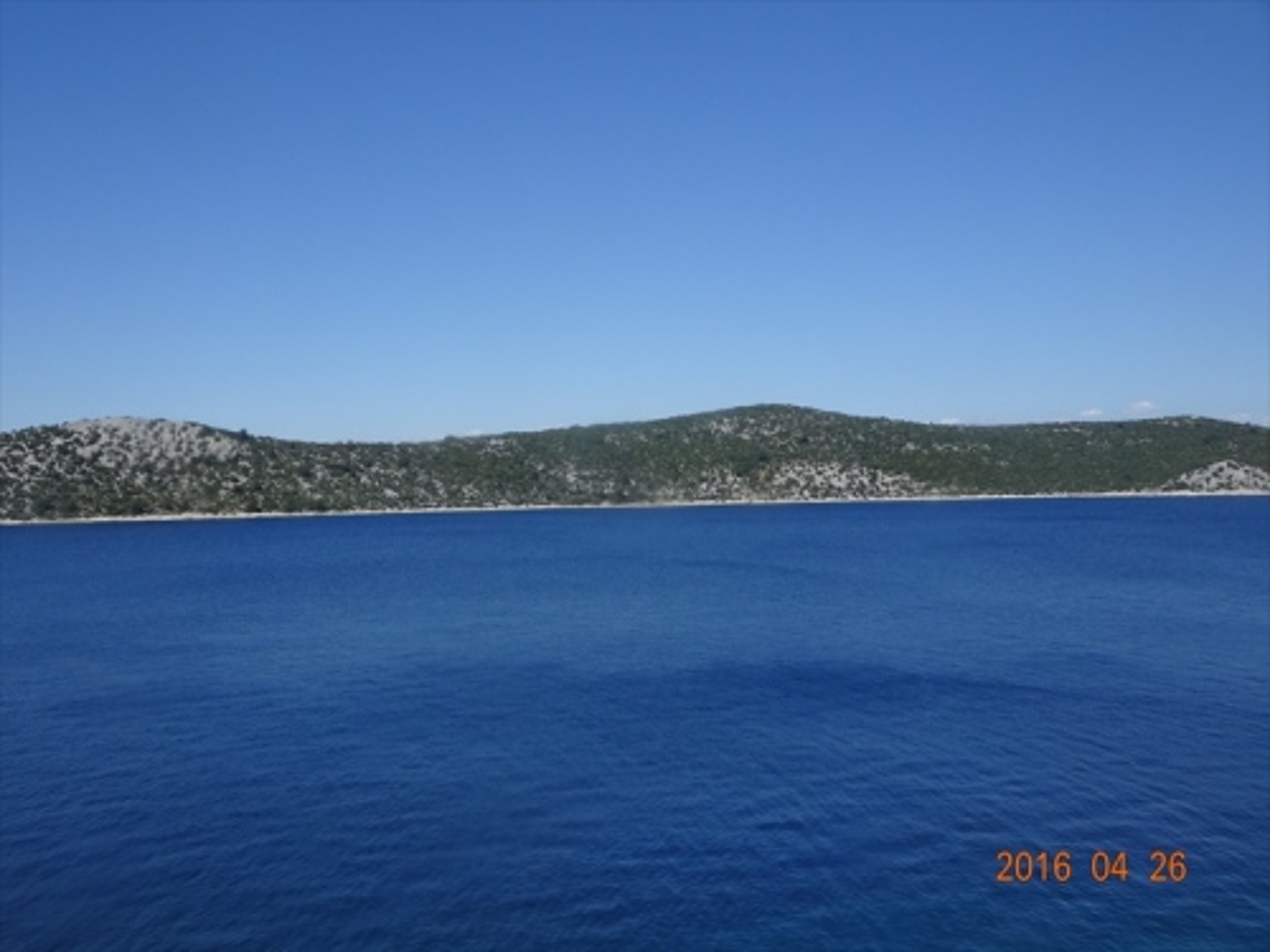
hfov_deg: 50.1
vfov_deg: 38.7
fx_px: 1357
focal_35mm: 37
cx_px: 635
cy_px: 476
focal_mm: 6.37
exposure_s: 1/400
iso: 80
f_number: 4
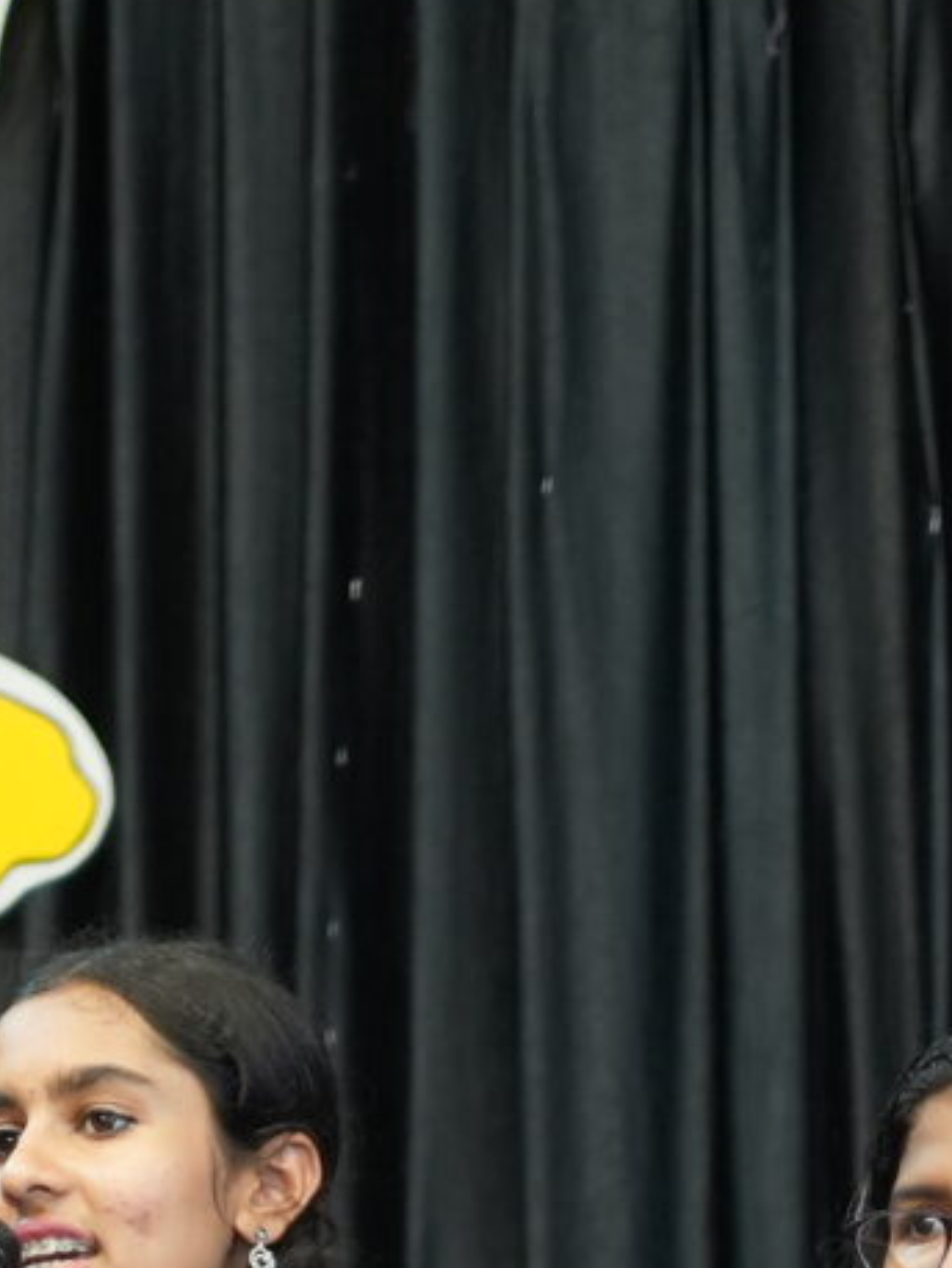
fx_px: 20662
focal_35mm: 564
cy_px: 2302
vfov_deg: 3.5
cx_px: 603
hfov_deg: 2.6
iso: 1000
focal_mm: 105
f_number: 4
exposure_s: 1/100
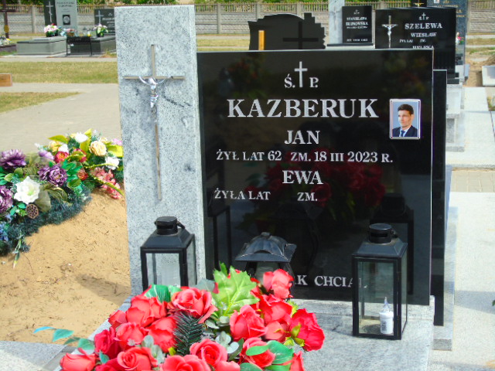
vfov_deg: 23.7
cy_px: 186
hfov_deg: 31.2
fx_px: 887
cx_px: 248
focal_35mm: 62
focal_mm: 11
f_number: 4.5
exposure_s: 1/400
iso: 80
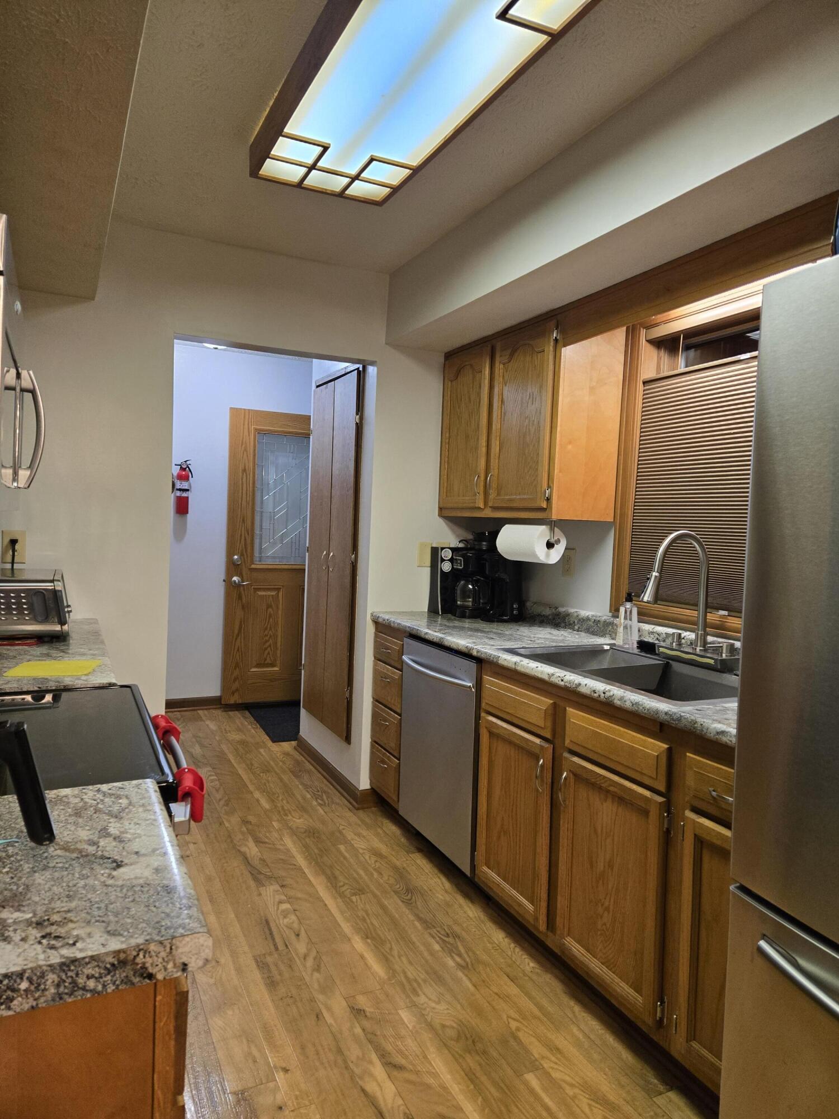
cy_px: 560
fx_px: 743
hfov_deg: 58.9
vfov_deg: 73.9
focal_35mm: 23
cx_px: 420
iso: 200
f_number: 1.8
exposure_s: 1/60
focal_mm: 5.4
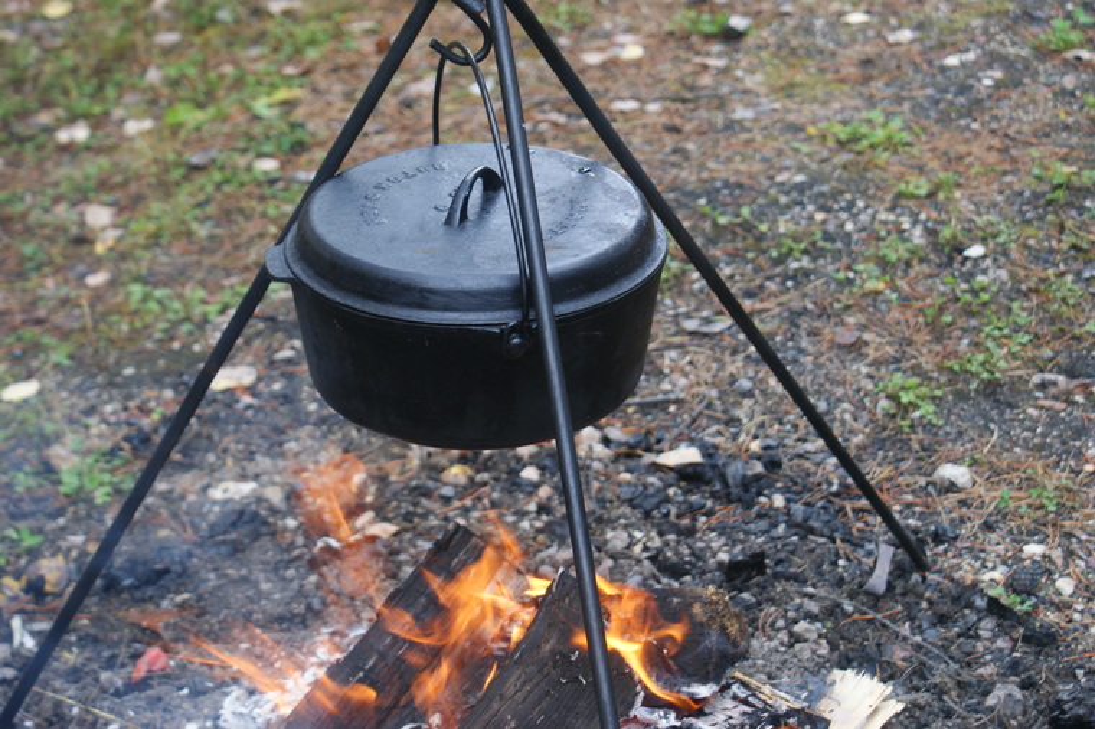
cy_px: 364
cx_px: 548
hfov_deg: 27.0
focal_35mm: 75
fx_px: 2280
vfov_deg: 18.2
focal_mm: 50
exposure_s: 1/50
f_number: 5.6
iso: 400
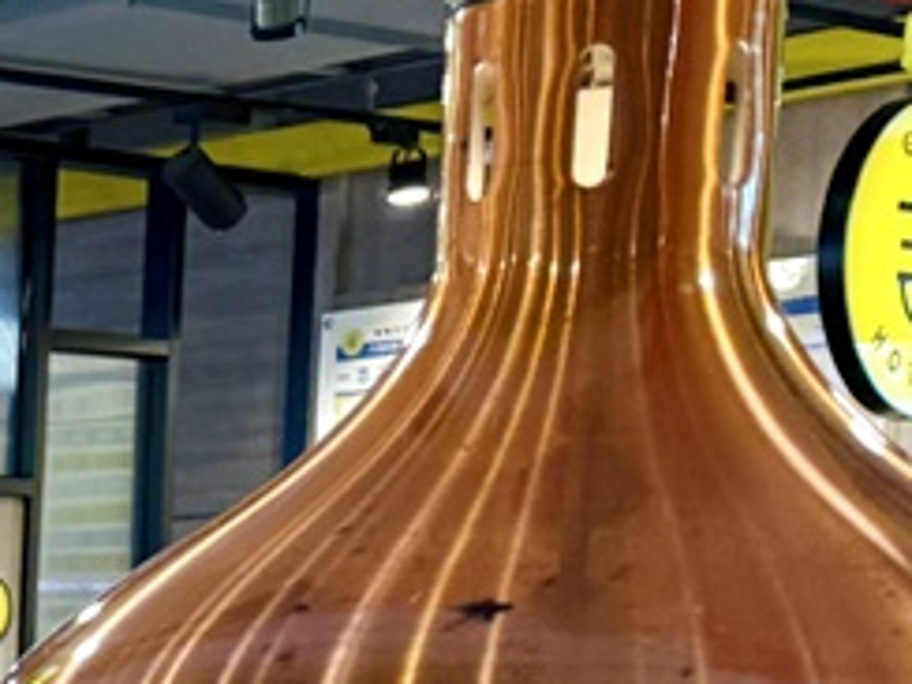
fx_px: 3109
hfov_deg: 12.8
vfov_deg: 12.0
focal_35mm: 118
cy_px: 1039
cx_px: -1278
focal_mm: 6.76
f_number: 1.78
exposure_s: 1/195
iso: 100
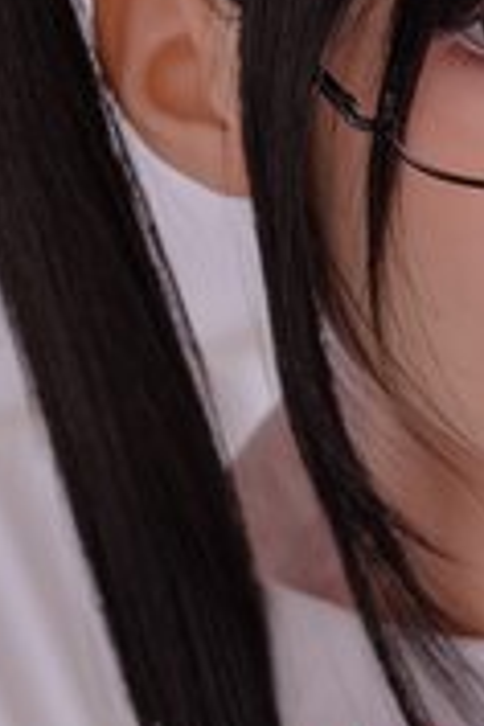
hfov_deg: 5.3
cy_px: 1124
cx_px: 882
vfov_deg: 7.9
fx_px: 5122
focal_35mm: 254
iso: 50
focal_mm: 50
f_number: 2.8
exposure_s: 1/40
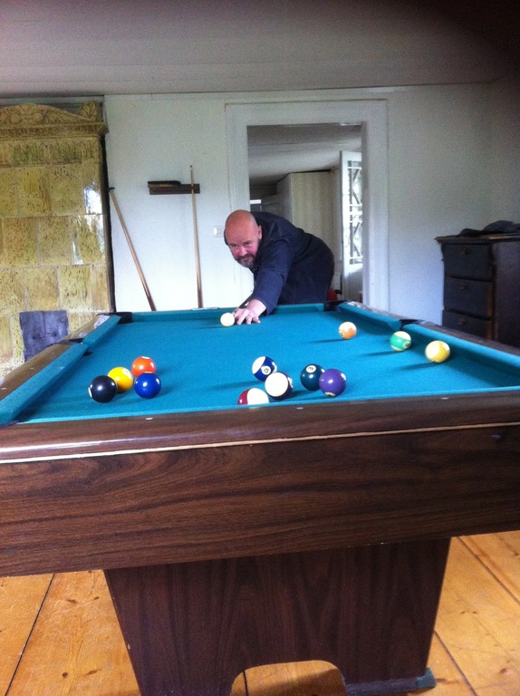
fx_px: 703
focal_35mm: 35
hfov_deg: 40.6
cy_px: 348
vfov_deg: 52.7
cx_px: 260
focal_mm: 3.85
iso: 320
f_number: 2.8
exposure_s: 1/15
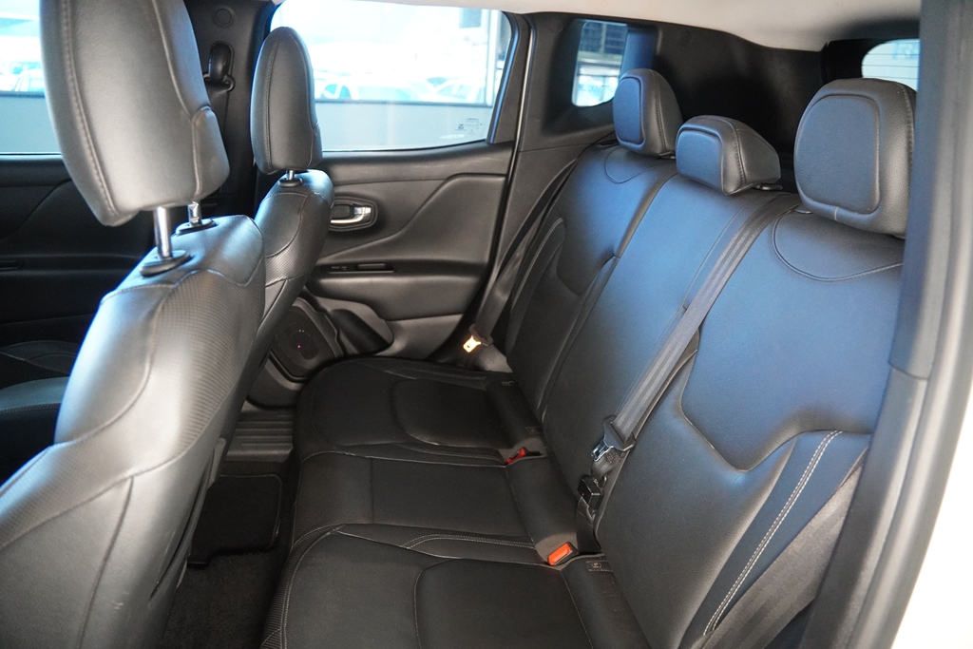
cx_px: 486
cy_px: 324
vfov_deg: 50.4
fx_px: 689
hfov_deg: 70.4
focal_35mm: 26
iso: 4000
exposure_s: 1/160
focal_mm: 17
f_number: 2.8
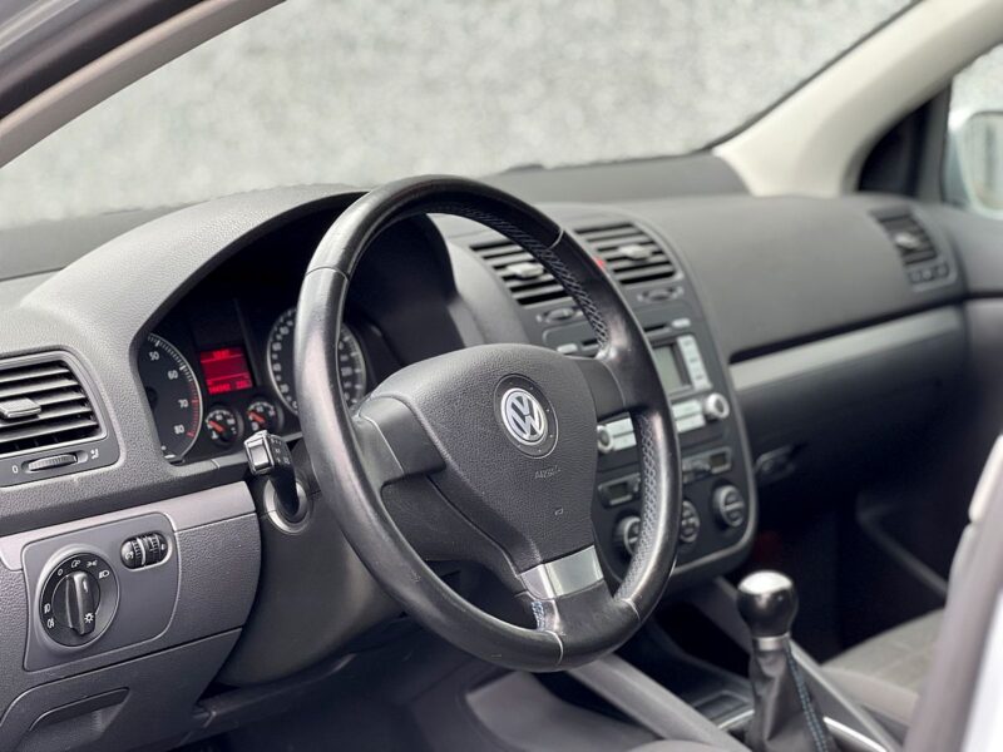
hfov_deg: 25.3
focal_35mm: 77
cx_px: 502
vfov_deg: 19.1
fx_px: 2231
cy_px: 376
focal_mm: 9
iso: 100
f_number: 2.8
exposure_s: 1/121
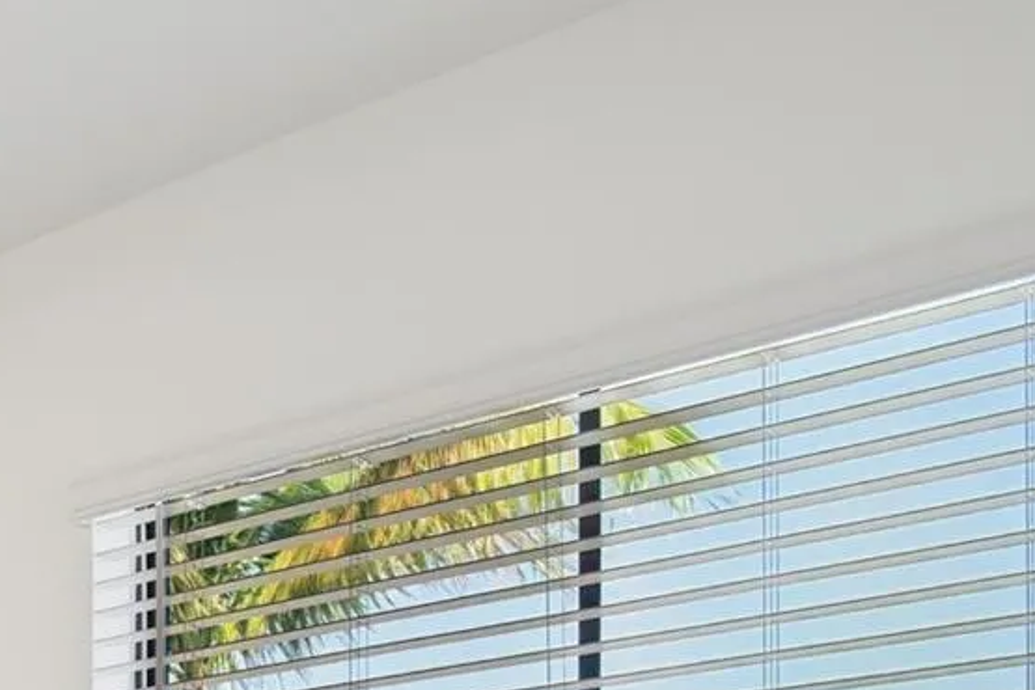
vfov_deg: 19.2
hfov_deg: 24.2
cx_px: -619
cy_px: 1117
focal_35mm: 59
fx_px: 1696
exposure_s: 1/30
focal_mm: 16
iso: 250
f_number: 8
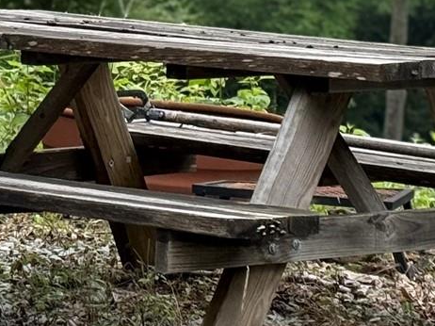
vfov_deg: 6.9
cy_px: -154
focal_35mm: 213
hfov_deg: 9.3
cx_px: 174
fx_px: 2675
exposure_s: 1/885
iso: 100
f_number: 1.78
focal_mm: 6.76
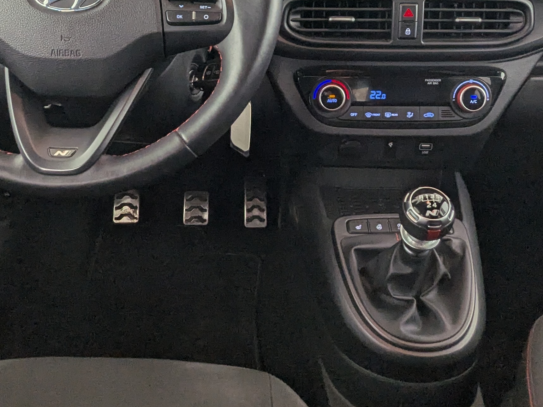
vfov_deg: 36.7
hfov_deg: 49.0
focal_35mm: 38
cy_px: 95
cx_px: 260
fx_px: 596
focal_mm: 2.35
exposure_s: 1/76.3
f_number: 2.2
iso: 68
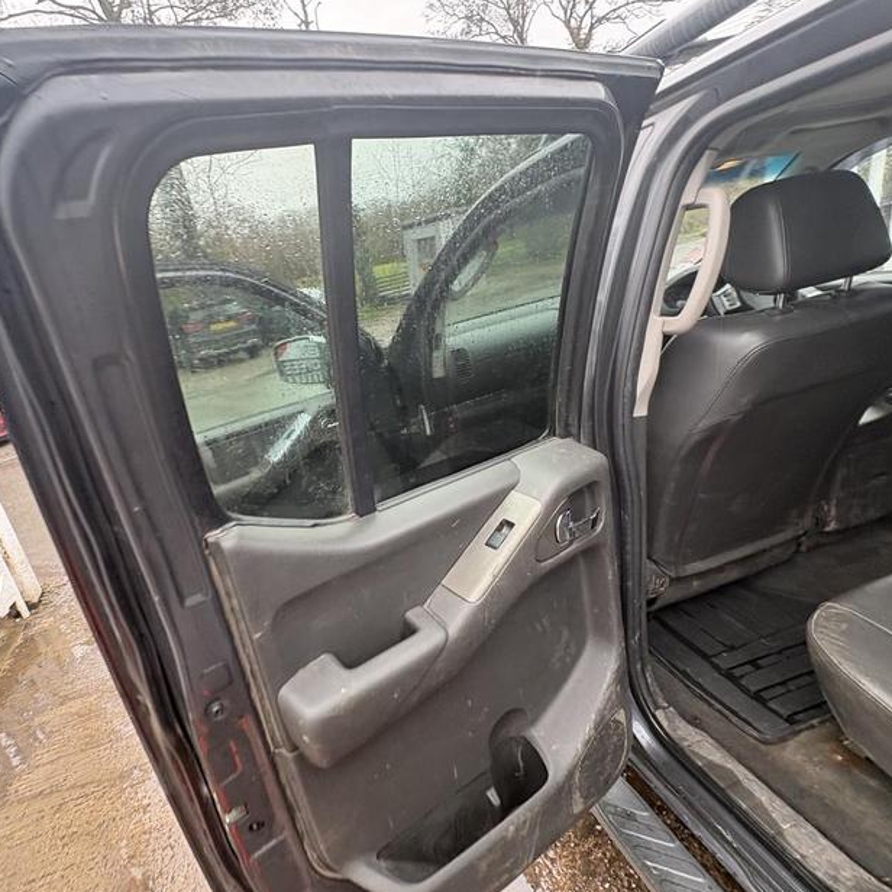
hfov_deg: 79.9
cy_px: 459
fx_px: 525
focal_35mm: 18
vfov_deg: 80.7
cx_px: 365
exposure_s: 1/99
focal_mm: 2.22
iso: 160
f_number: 2.2
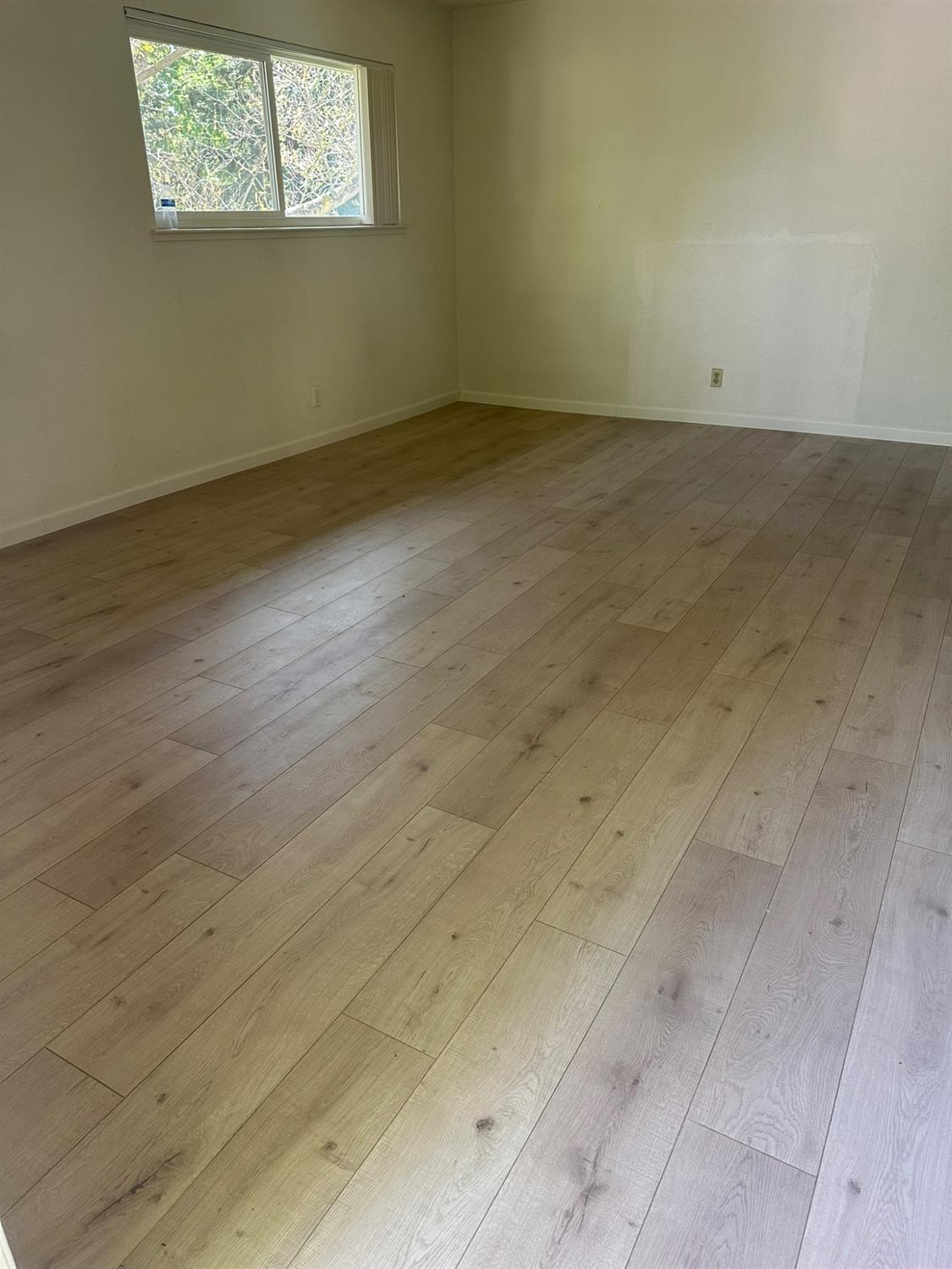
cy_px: 634
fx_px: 880
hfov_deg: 56.8
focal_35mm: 24
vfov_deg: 71.6
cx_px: 476
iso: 200
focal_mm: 6.86
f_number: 1.78
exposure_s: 1/121
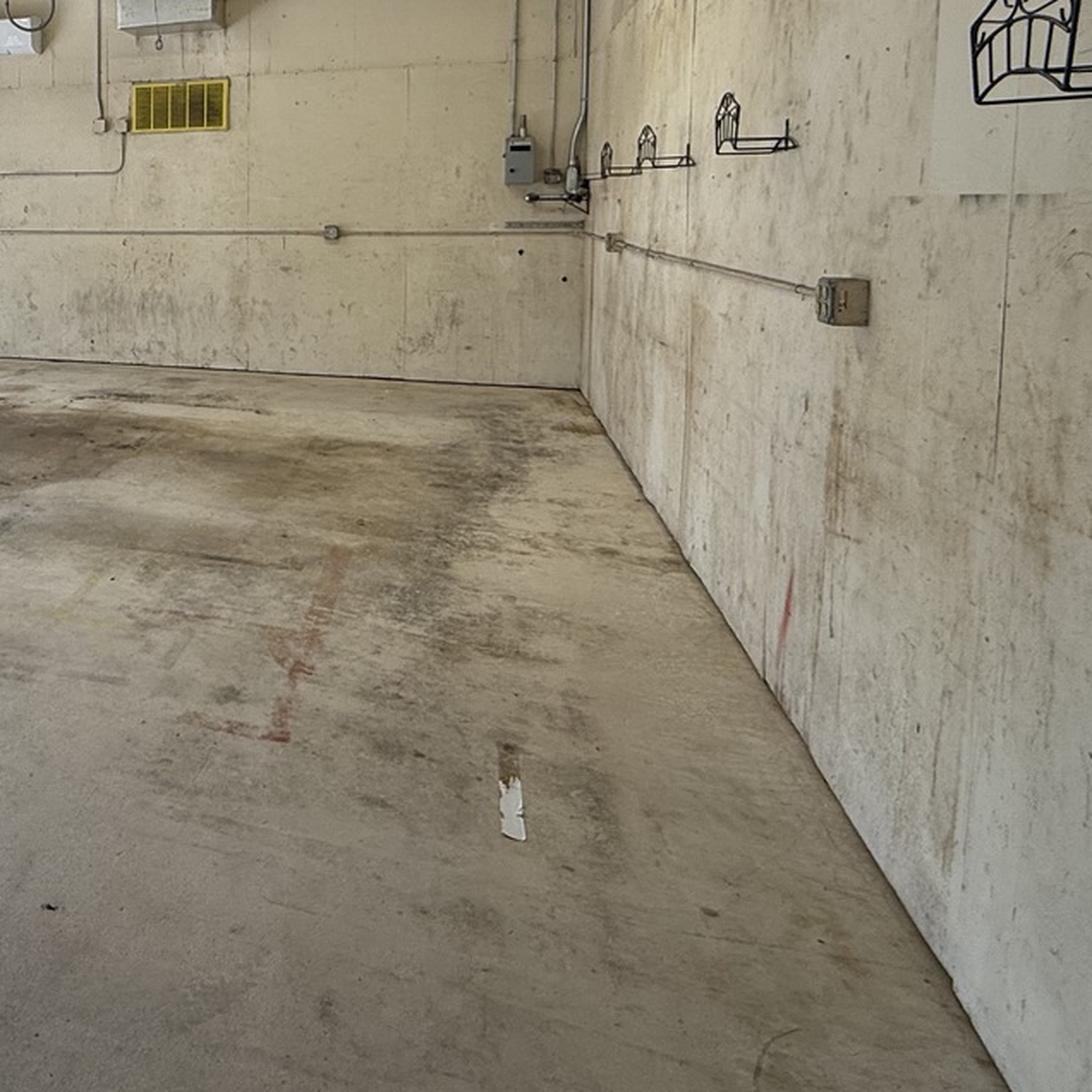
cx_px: 64
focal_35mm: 28
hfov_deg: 49.5
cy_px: 266
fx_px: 999
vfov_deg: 54.5
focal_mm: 2.22
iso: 64
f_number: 2.2
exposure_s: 1/233
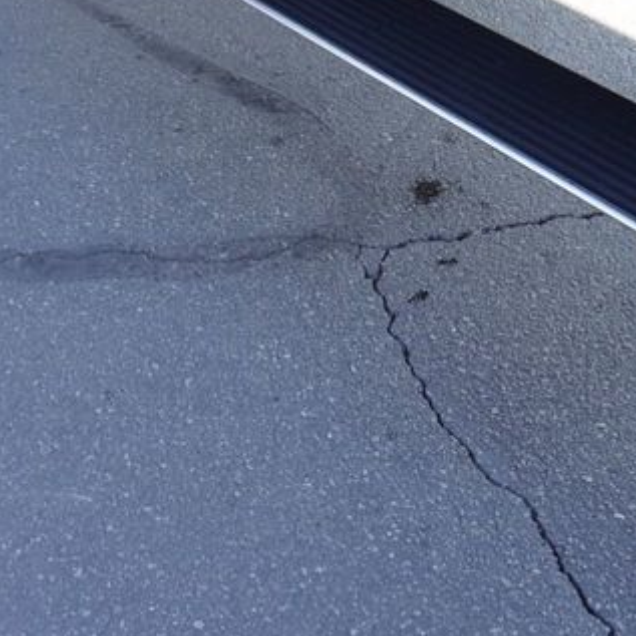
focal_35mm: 66
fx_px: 1372
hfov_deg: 26.1
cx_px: 301
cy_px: 48
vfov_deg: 25.2
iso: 250
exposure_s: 1/160
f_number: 4
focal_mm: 16
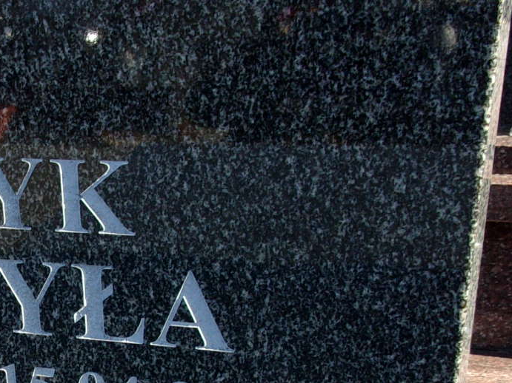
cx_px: -21
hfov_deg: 22.5
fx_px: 1227
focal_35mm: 83
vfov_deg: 17.4
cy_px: 379
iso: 80
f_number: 3.9
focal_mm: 5.1
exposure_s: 1/220
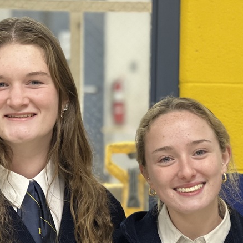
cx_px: 188
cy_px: 177
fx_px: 1263
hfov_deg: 11.0
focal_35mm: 159
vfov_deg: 11.0
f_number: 2.8
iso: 200
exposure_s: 1/40
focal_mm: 9
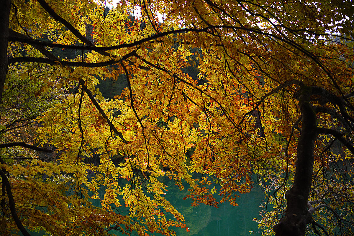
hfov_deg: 54.4
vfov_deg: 37.9
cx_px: 177
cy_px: 118
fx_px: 344
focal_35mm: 35
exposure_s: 1/4000
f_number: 1.4
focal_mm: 35
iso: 400
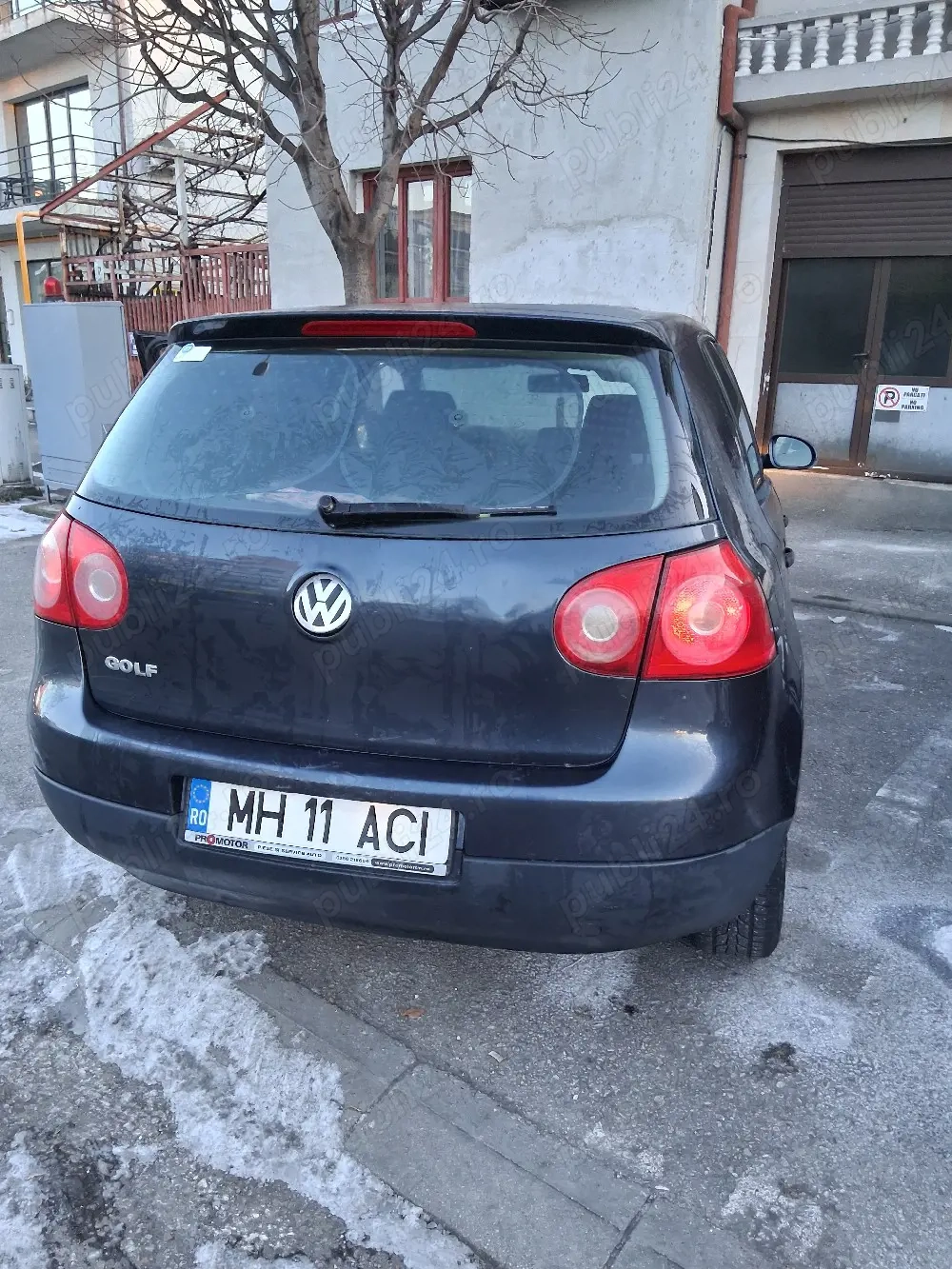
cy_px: 634
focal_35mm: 26
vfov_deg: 67.3
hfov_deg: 53.1
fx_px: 953
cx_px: 476
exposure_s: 1/100
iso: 320
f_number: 1.8
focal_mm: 3.98
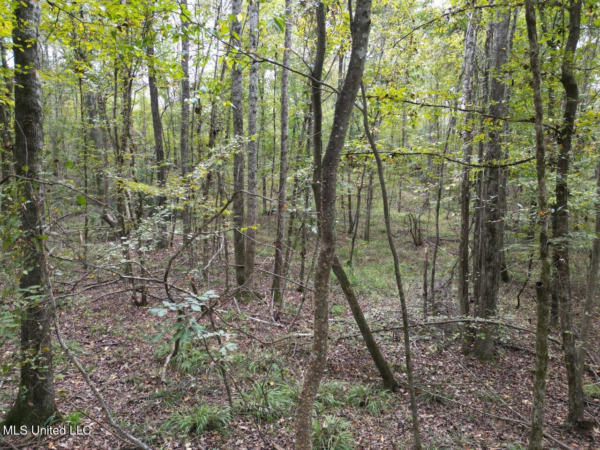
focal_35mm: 24
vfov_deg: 56.8
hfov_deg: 71.6
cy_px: 225
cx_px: 300
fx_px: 416
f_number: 1.7
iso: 110
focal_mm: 6.72
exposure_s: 1/90
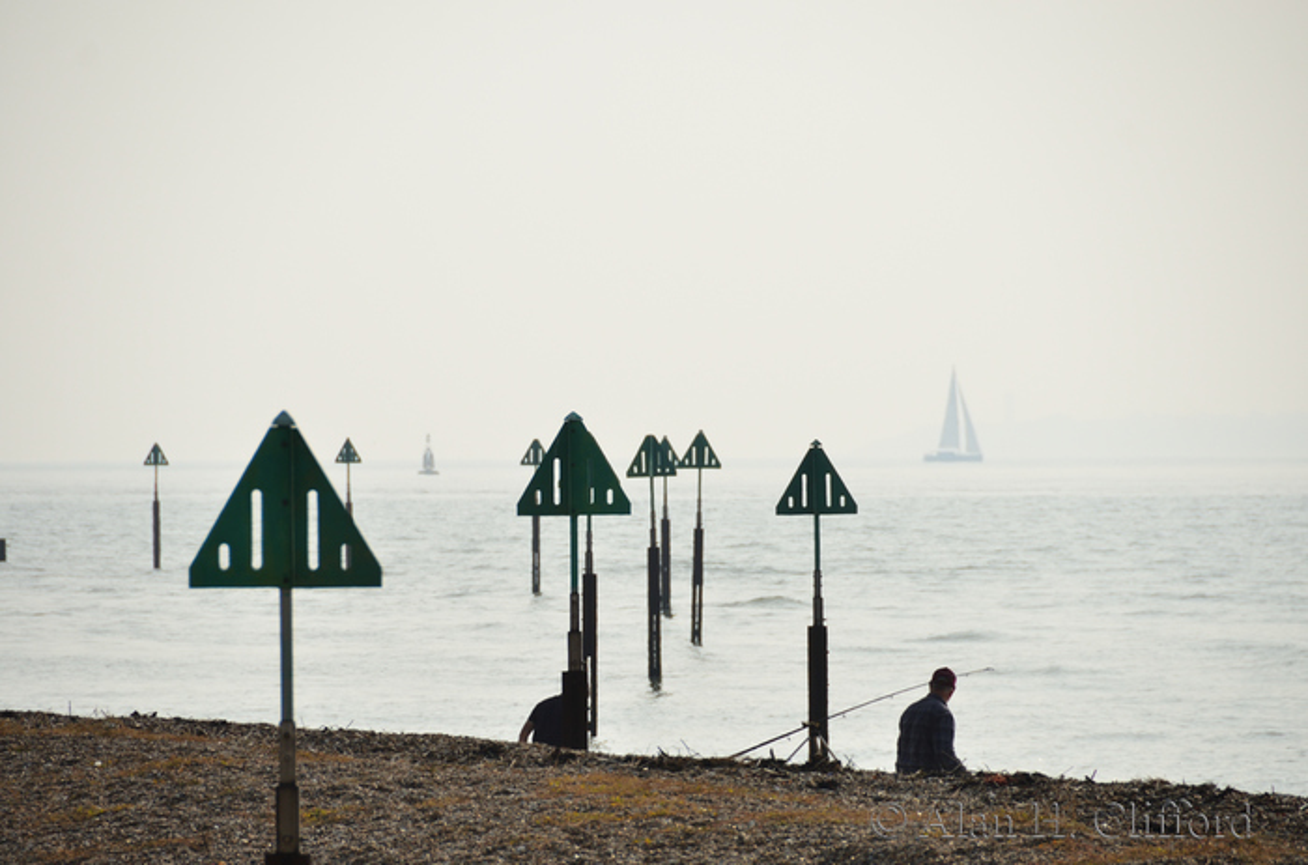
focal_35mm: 300
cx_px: 654
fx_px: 10873
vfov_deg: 4.6
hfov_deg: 6.9
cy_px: 432
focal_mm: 200
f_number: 5.6
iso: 100
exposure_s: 1/1000
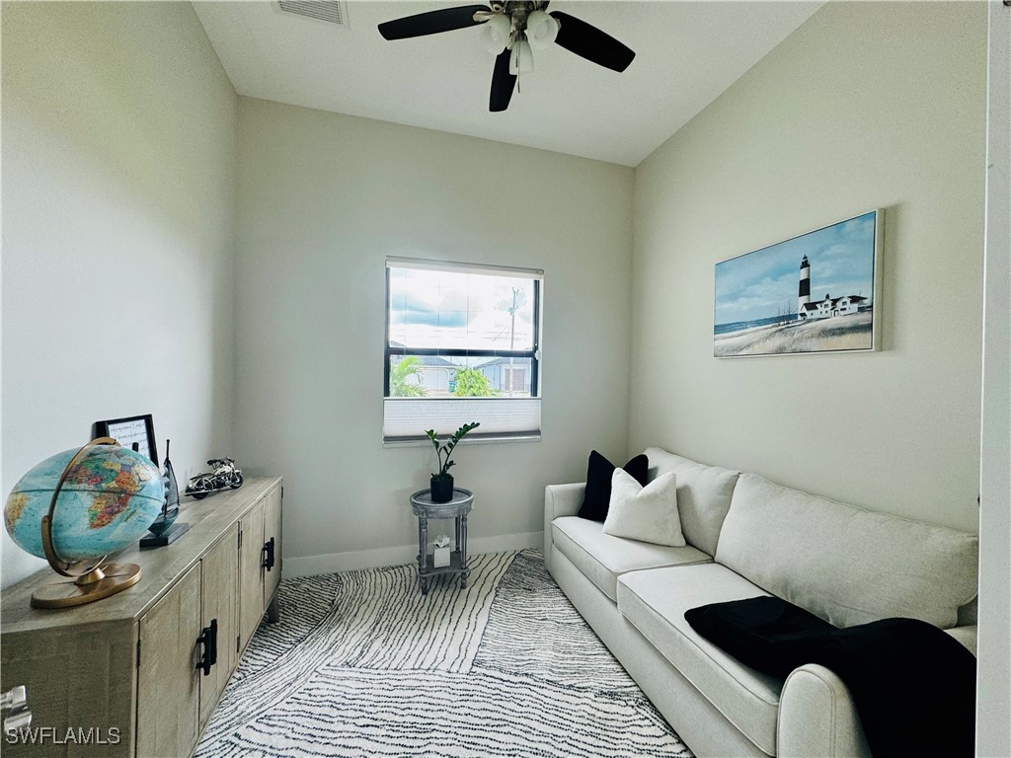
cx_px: 506
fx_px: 409
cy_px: 379
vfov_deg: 85.7
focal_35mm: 14
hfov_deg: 102.1
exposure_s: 1/120
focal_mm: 2.22
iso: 64
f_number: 2.2
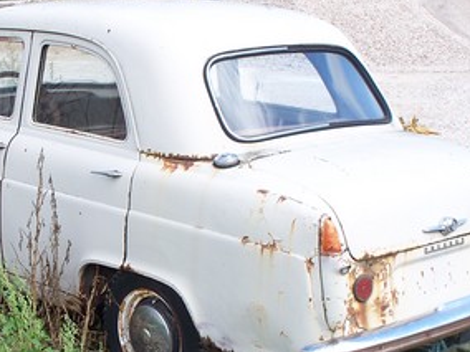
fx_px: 1100
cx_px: 106
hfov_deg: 23.8
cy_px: 205
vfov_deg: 18.2
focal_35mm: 81
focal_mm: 7.54
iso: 80
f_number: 2.8
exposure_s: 1/400
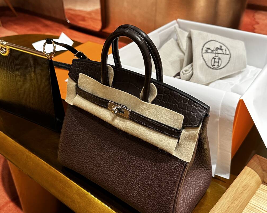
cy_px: 109
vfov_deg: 41.2
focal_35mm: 36
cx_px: 122
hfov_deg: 50.2
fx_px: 284
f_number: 1.78
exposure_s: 1/86
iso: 250
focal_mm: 6.86
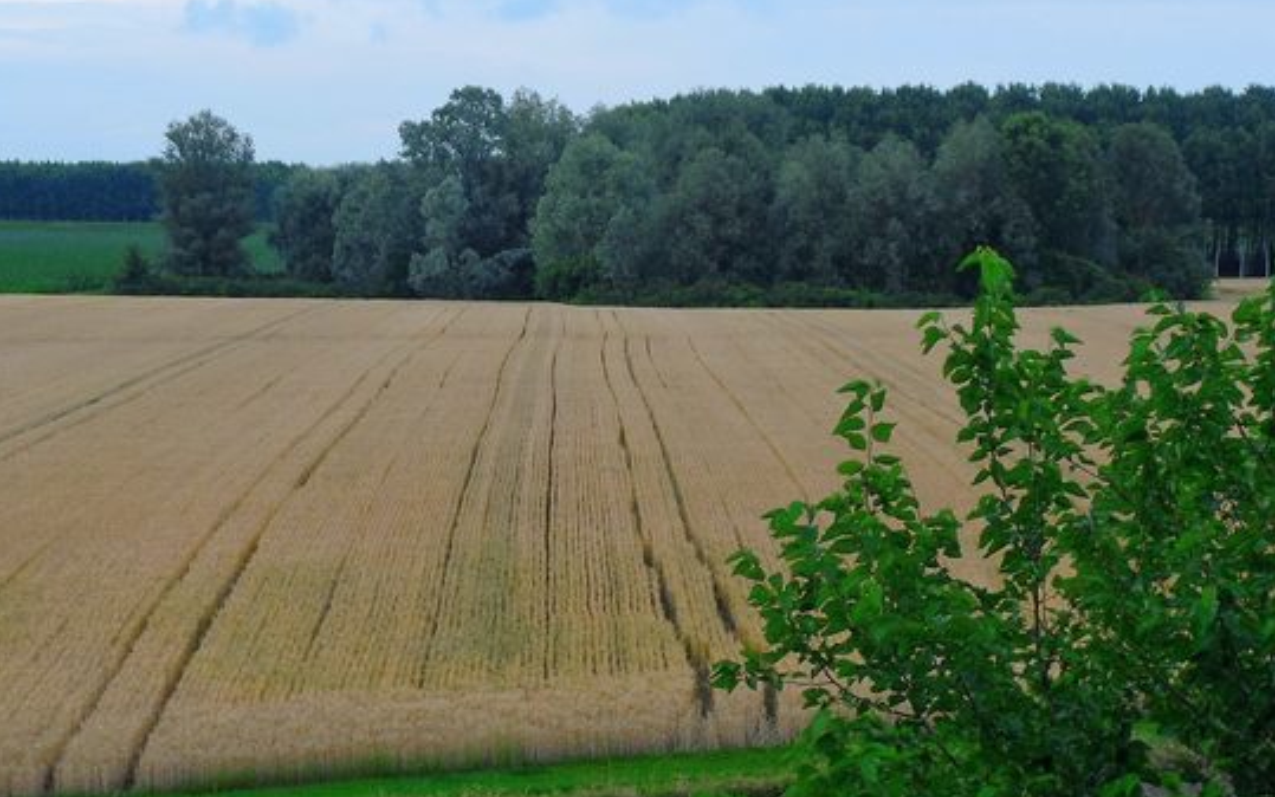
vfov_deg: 14.2
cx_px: 624
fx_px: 3197
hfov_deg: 22.6
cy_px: 276
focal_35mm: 92
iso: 100
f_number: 3.8
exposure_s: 1/125
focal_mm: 13.9
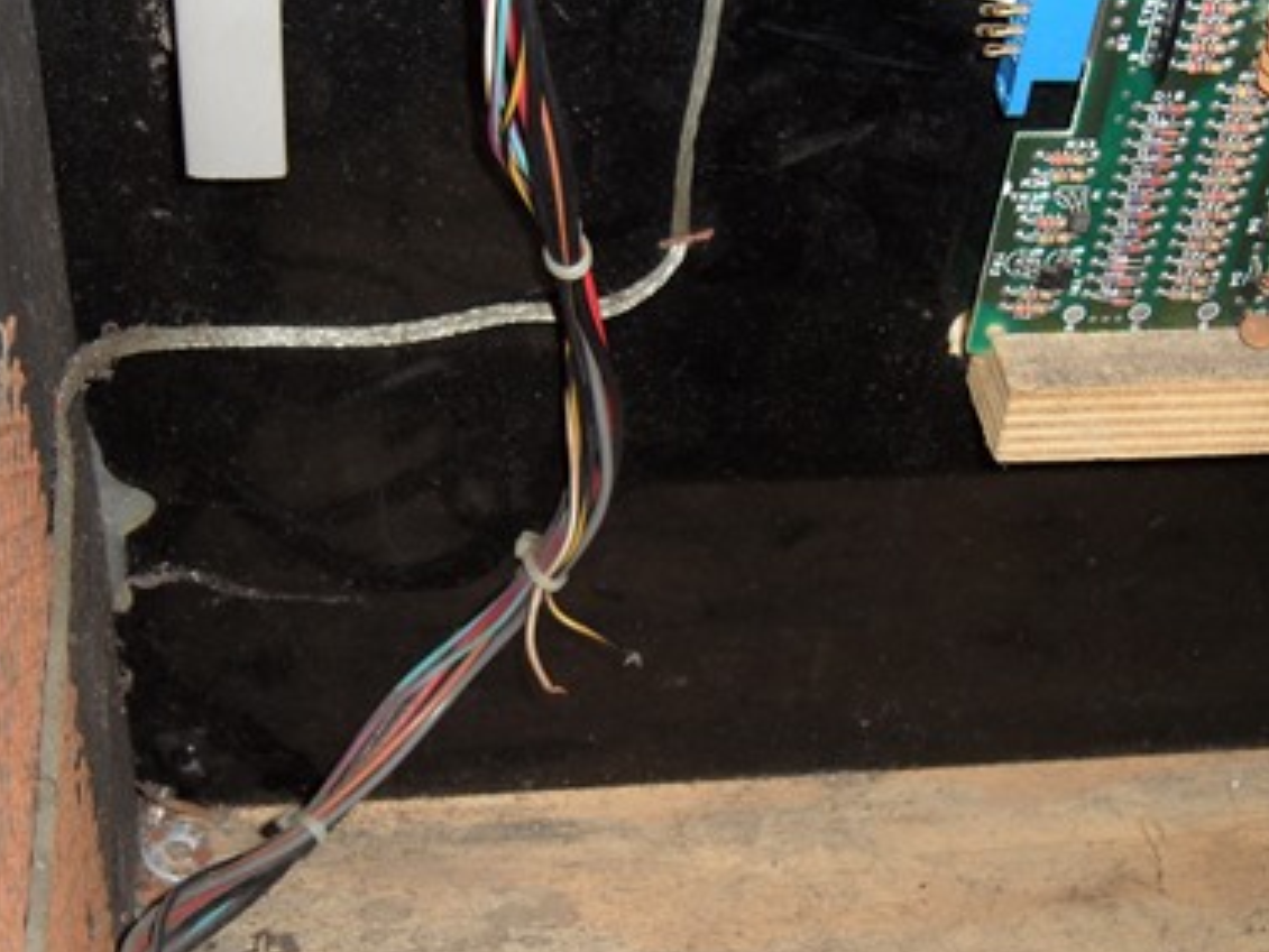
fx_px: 2310
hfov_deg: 30.7
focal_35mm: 63
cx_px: 714
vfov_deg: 23.3
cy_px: 481
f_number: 11
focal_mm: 9.5
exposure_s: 1/60
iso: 200
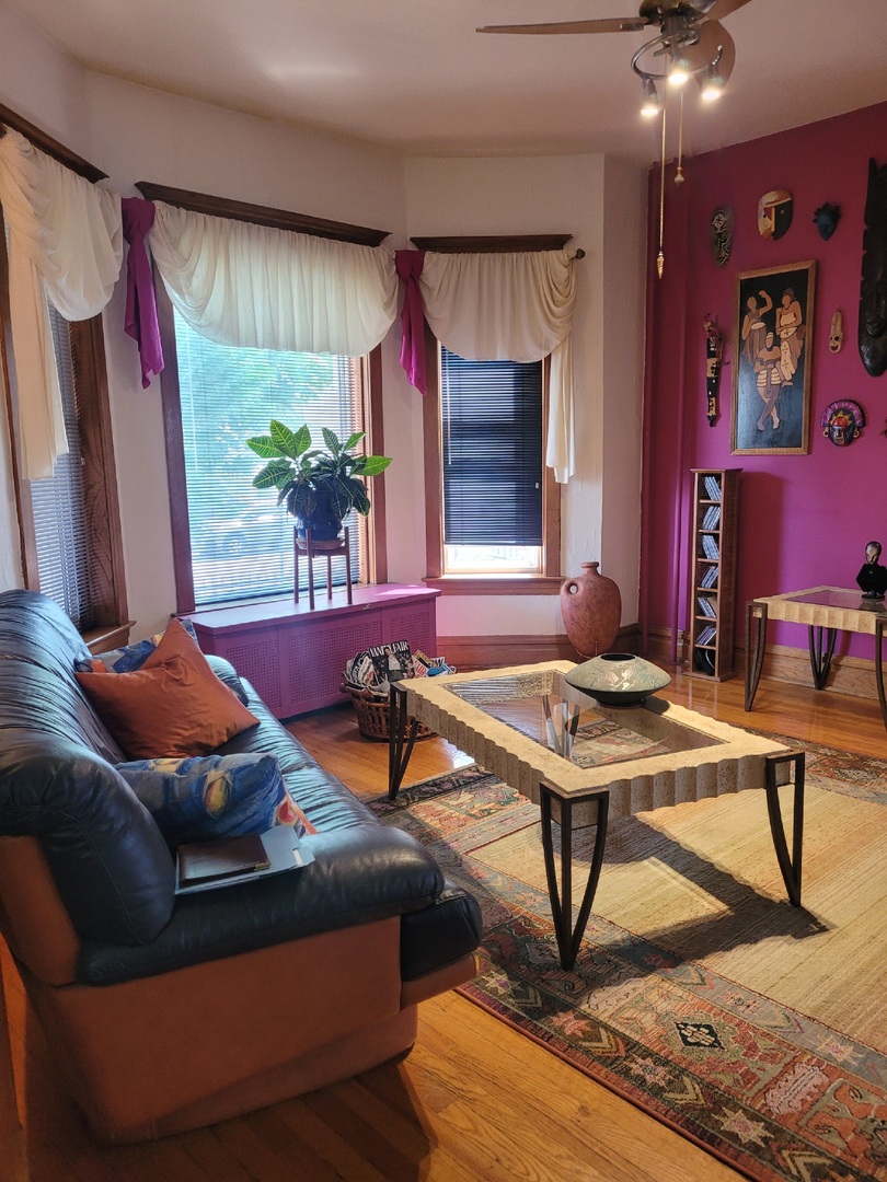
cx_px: 444
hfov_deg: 53.1
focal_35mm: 26
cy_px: 591
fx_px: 888
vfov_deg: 67.3
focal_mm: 5.4
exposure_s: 1/60.2
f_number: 1.8
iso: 250
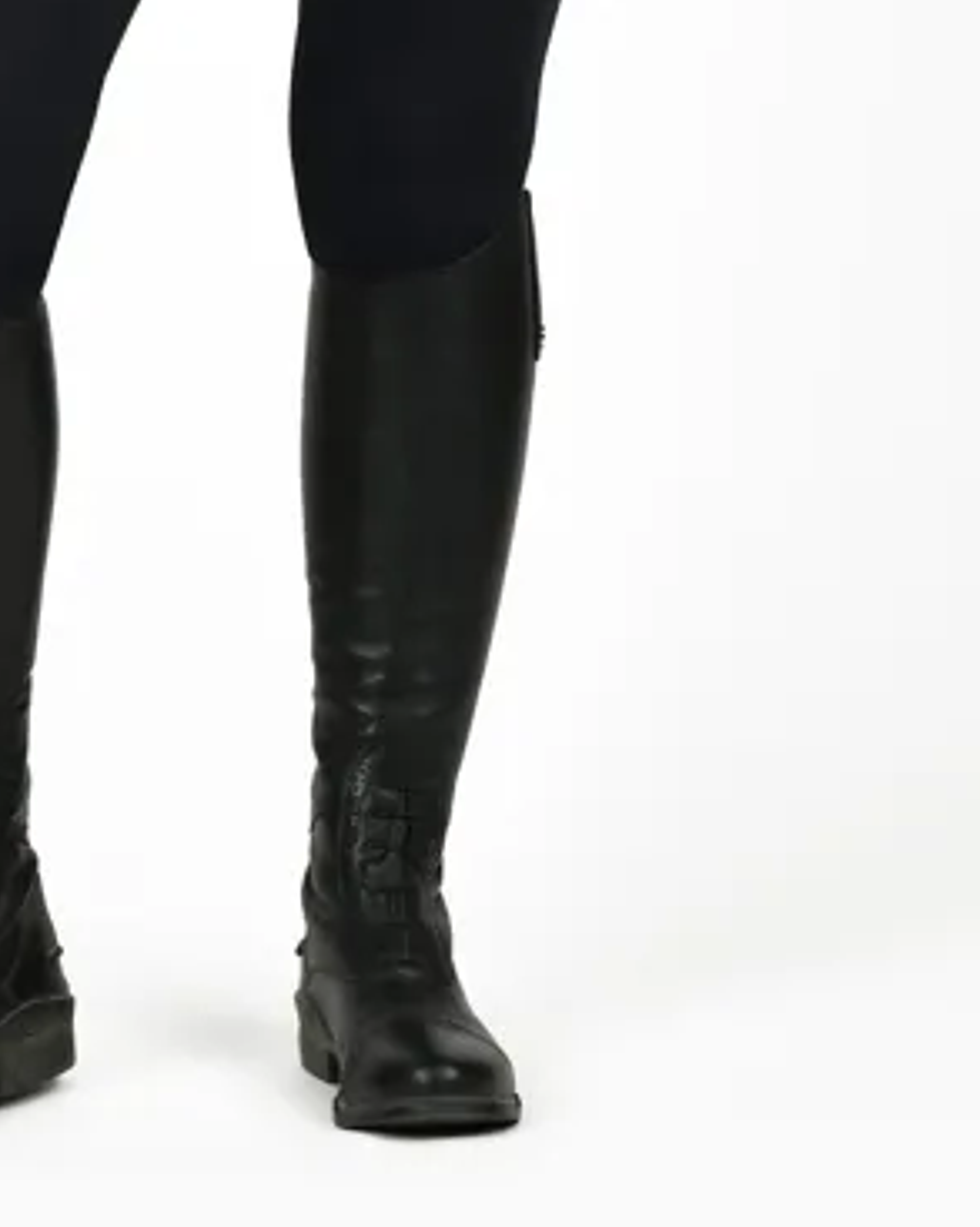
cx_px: 251
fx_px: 7805
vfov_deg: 8.9
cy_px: -244
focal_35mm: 215
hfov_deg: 7.2
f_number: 5
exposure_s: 1/200
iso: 125
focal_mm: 70
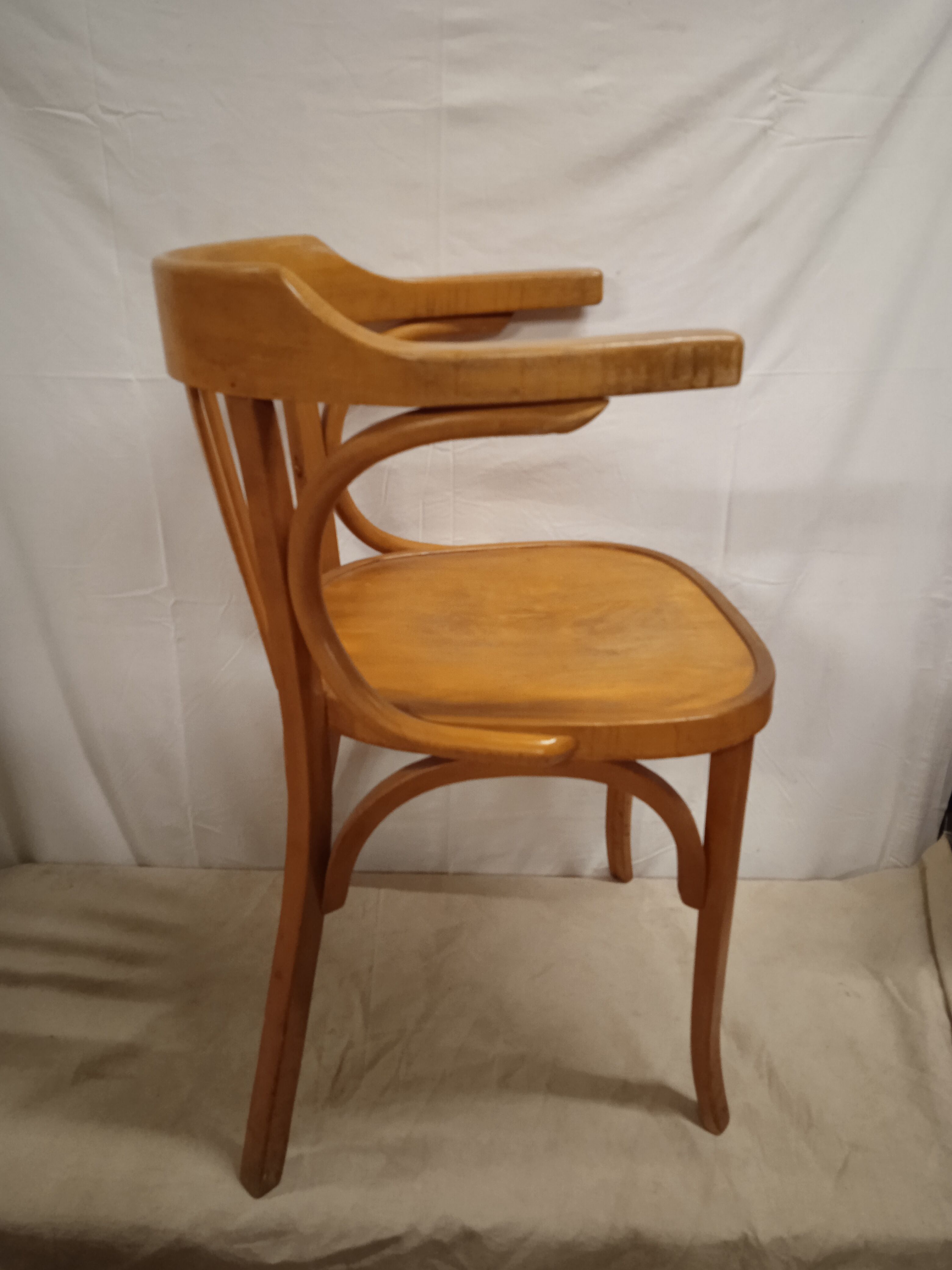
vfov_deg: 63.4
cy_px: 635
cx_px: 476
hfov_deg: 49.7
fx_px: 1027
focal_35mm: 28
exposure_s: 1/14.3
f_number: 2.2
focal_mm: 3.43
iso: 1078
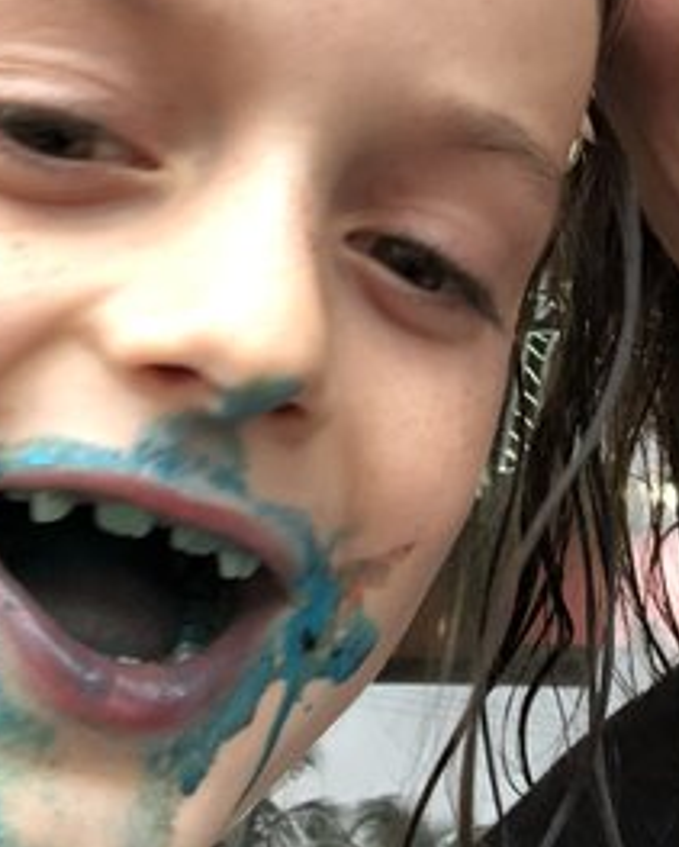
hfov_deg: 26.5
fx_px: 1429
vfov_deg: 32.6
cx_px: 481
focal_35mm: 57
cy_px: 258
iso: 200
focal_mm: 2.87
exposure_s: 1/60
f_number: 2.2
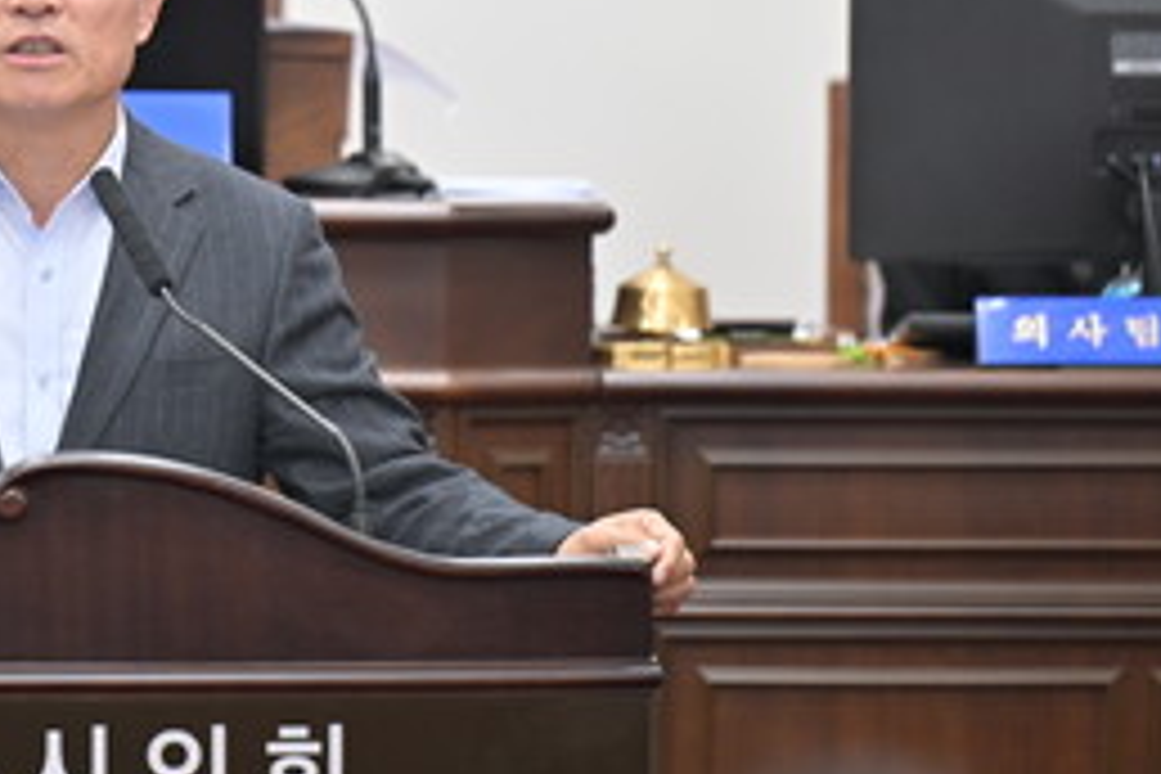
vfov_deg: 3.2
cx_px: 45
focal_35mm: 430
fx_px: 13866
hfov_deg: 4.8
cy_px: -36
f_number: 2.8
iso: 800
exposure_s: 1/320
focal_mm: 185
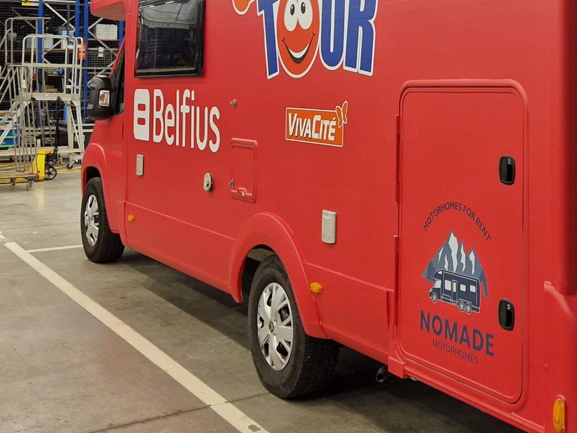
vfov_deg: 25.9
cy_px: 68
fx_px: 917
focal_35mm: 55
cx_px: 519
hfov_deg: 33.1
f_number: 1.8
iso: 200
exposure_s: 1/100
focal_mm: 5.4
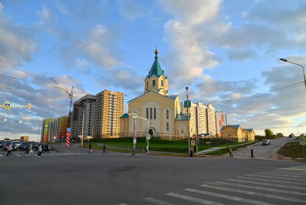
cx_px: 153
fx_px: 204
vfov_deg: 53.2
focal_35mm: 24
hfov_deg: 73.7
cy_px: 102
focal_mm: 24
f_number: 7.1
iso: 400
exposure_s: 1/320
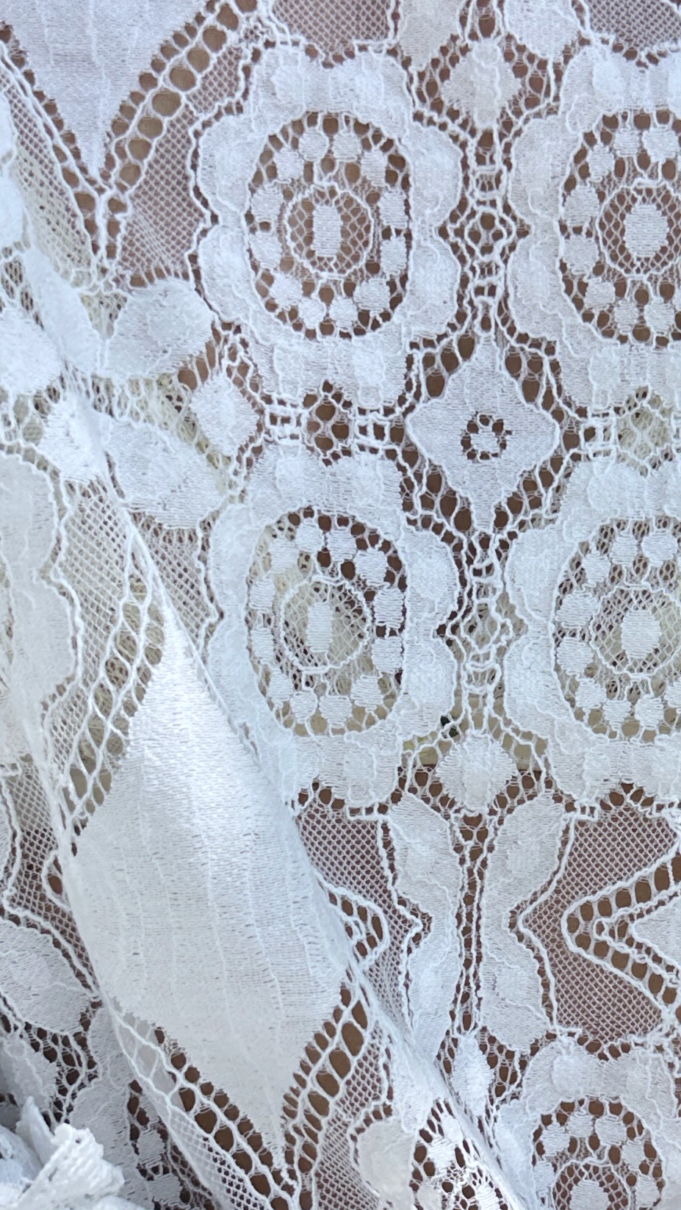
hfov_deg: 18.8
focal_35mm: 64
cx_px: 469
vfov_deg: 32.4
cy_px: 856
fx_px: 2054
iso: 80
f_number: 1.78
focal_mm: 6.86
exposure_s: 1/779
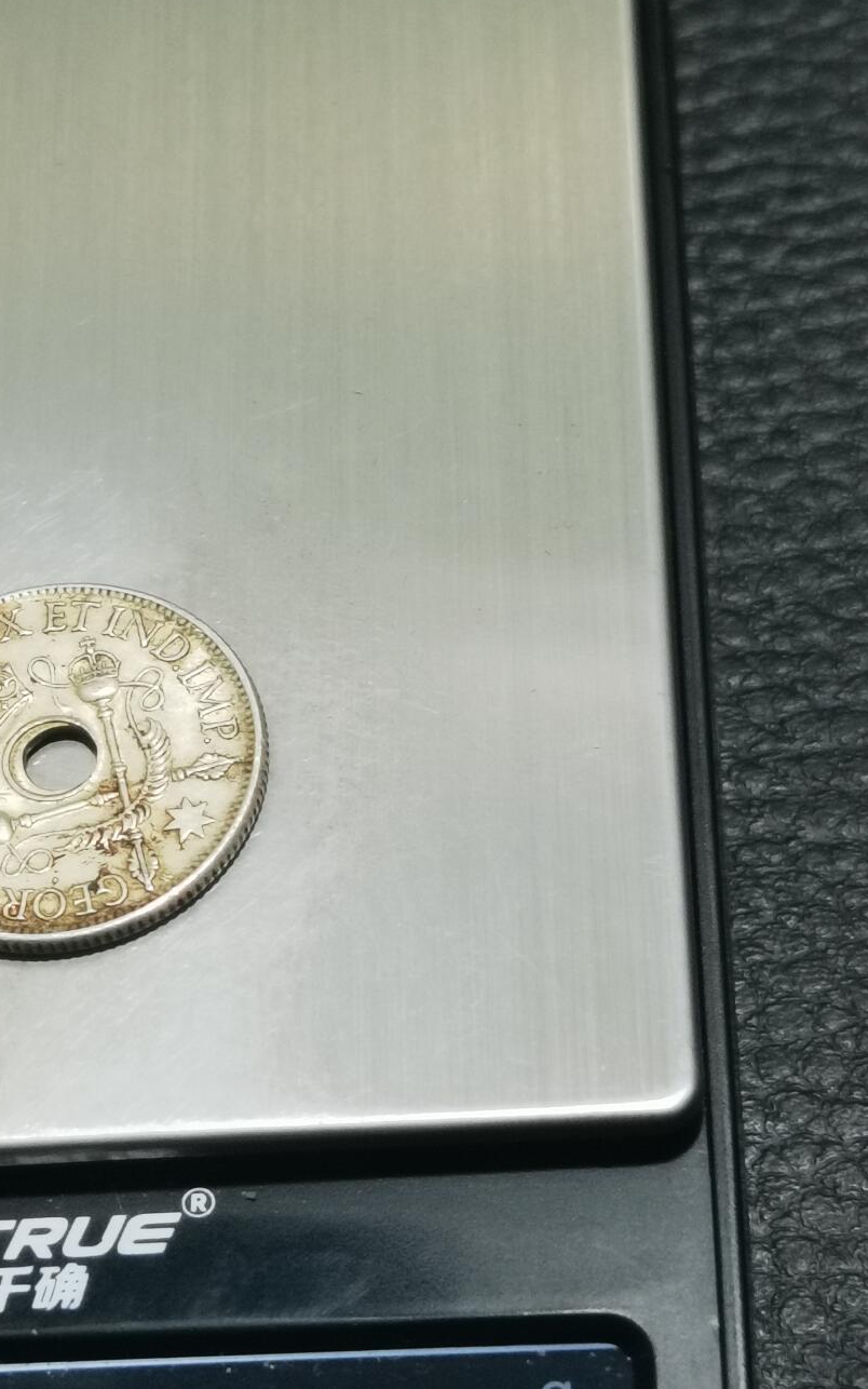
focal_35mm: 92
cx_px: 151
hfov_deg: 14.1
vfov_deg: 22.5
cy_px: 751
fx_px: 3481
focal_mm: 6.67
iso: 200
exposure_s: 1/100
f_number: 1.9
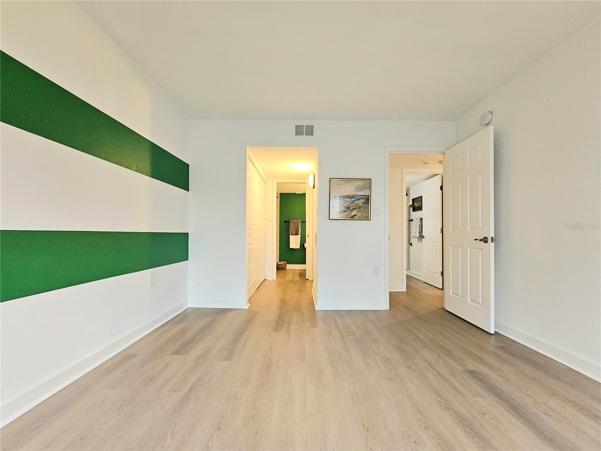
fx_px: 226
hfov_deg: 106.2
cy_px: 226
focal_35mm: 13
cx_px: 300
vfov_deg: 89.9
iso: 160
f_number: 2.2
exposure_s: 1/60.2
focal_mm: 2.2
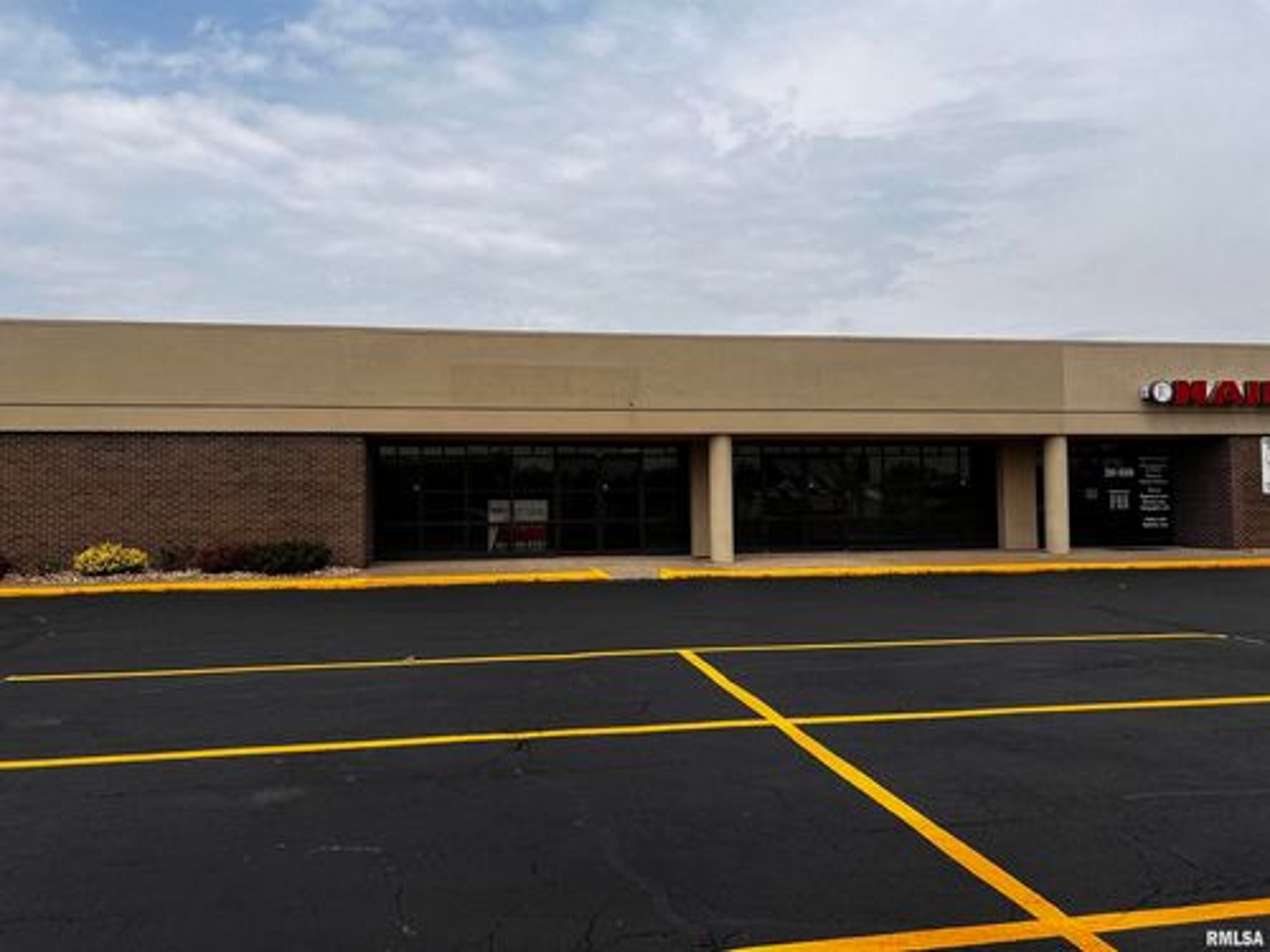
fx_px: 954
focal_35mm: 26
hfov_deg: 67.3
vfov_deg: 53.1
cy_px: 476
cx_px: 635
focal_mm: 5.7
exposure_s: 1/5587
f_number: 1.5
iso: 50
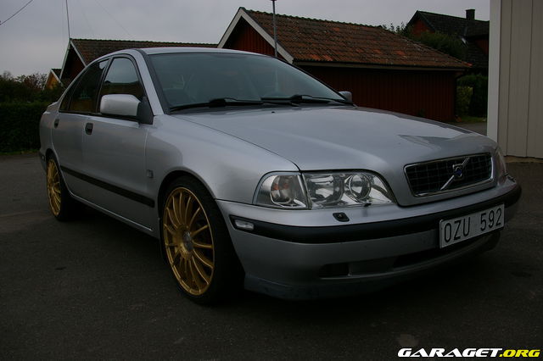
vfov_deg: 42.3
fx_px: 467
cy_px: 180
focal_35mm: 31
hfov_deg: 60.3
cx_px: 272
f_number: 6.7
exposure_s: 1/125
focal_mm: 21
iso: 200
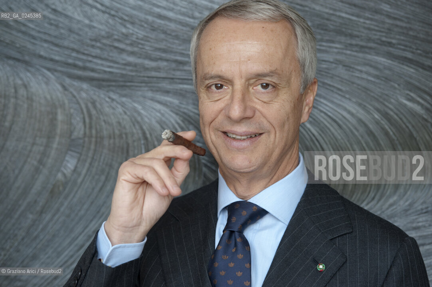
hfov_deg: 14.2
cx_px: 216
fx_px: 1739
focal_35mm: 145
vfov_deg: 9.5
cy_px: 144
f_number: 4.5
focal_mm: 145
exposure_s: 1/80
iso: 800
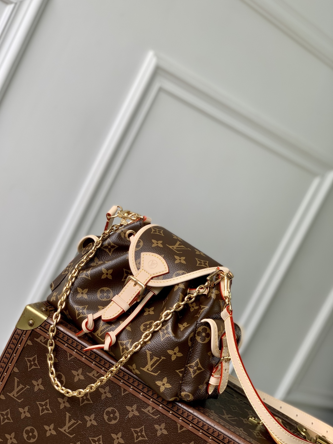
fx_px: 680
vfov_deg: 36.2
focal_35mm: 53
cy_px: 223
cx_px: 164
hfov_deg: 27.5
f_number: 2.4
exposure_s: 1/122
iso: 16
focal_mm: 6
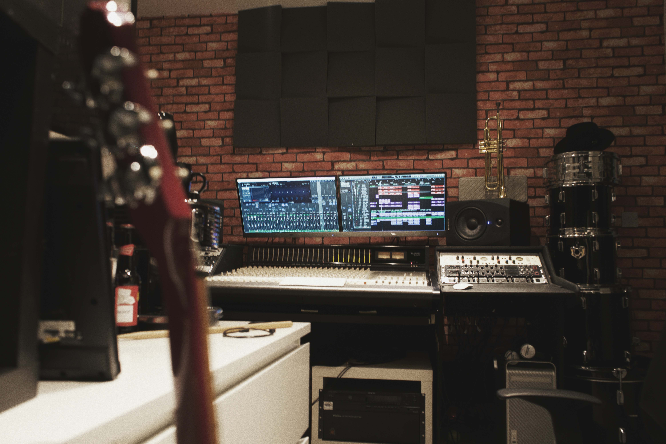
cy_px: 222
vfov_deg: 45.0
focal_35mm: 29
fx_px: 536
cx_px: 333
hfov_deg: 63.7
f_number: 5
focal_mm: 29
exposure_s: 1/3
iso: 200
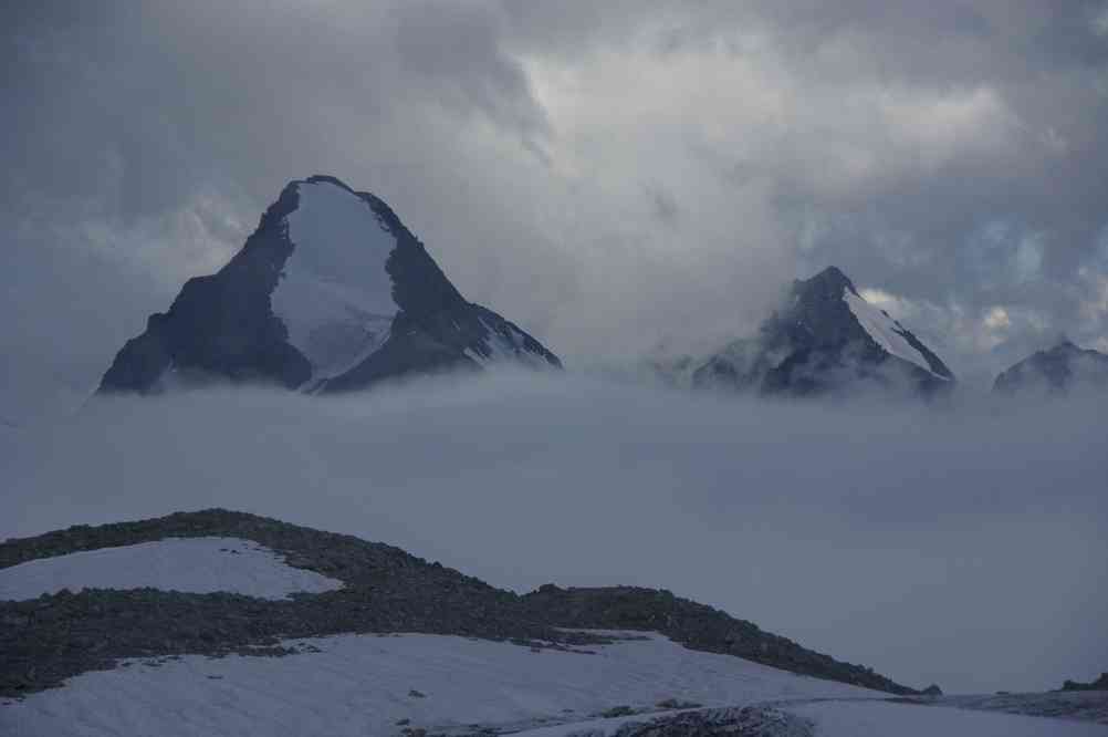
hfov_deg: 11.4
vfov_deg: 7.6
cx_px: 554
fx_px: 5534
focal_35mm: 180
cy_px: 368
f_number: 8
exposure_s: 1/250
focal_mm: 120
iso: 100
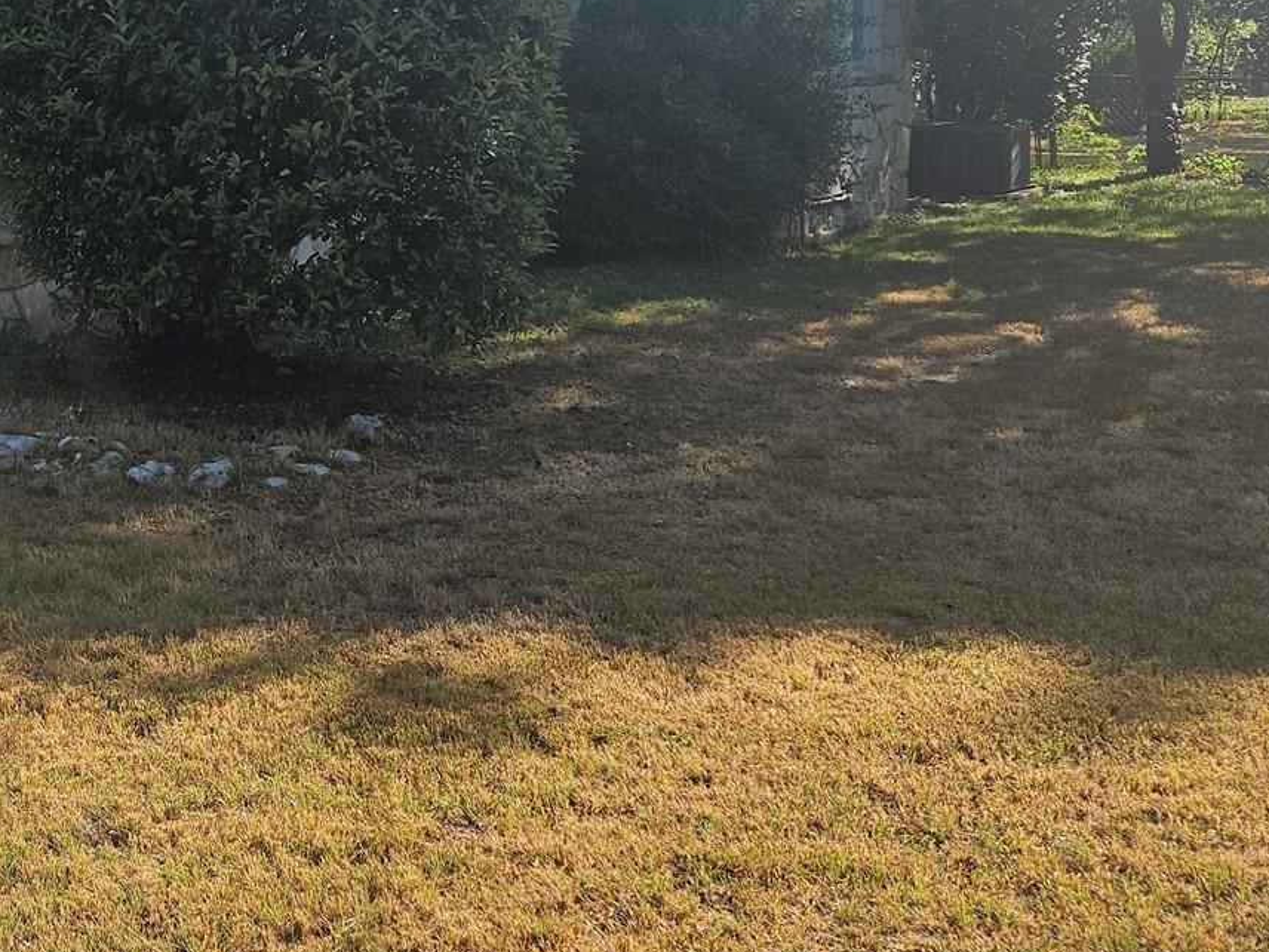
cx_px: 93
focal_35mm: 55
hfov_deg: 32.9
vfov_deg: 25.8
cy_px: 119
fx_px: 2016
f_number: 1.8
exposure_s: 1/1399
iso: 25
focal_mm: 5.4
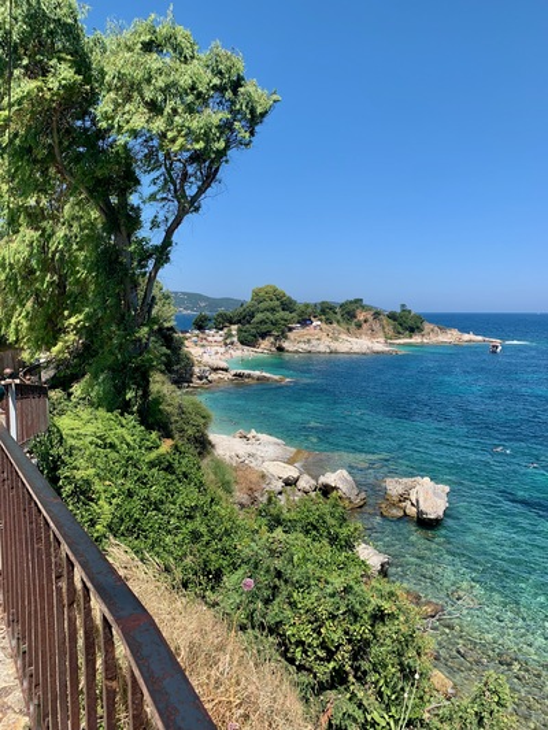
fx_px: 549
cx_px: 274
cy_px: 365
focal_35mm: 26
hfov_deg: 53.1
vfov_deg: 67.3
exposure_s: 1/1880
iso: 25
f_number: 1.8
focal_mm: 4.25
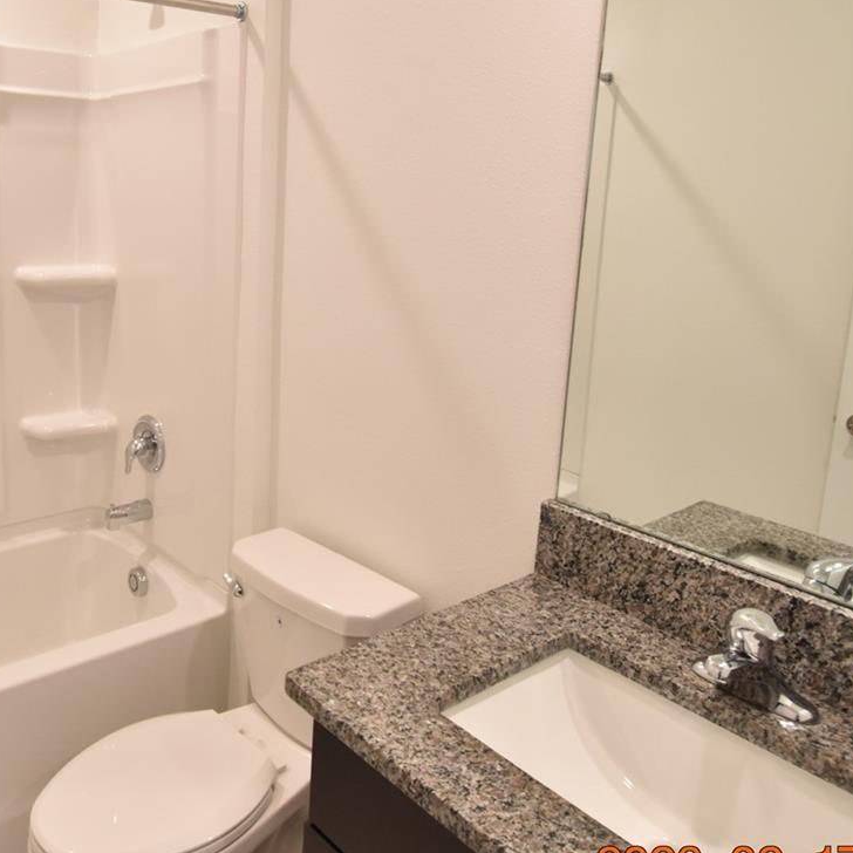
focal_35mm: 28
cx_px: 251
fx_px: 781
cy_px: 335
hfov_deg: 55.5
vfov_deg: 56.8
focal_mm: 10
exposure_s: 1/125
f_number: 3.5
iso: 800
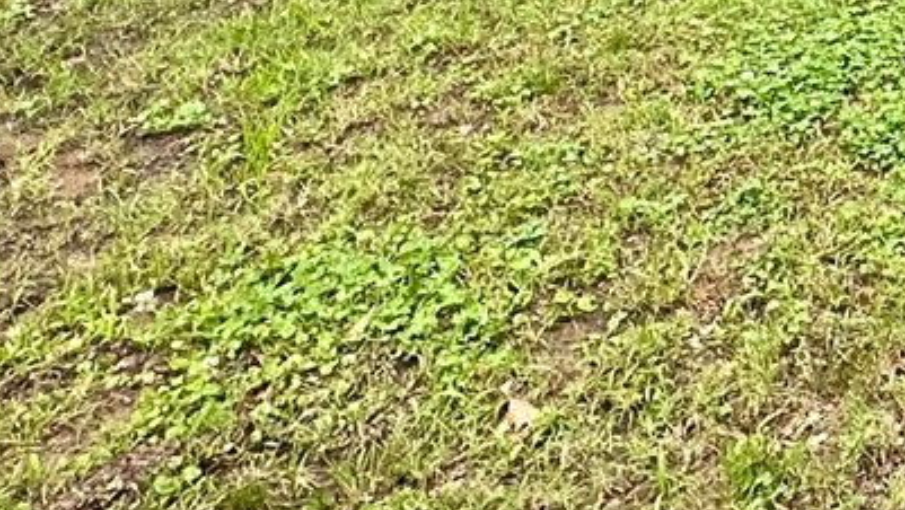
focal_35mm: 73
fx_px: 1753
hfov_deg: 23.4
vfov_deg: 14.0
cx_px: 1345
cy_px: -508
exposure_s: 1/109
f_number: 2.2
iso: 40
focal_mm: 2.22
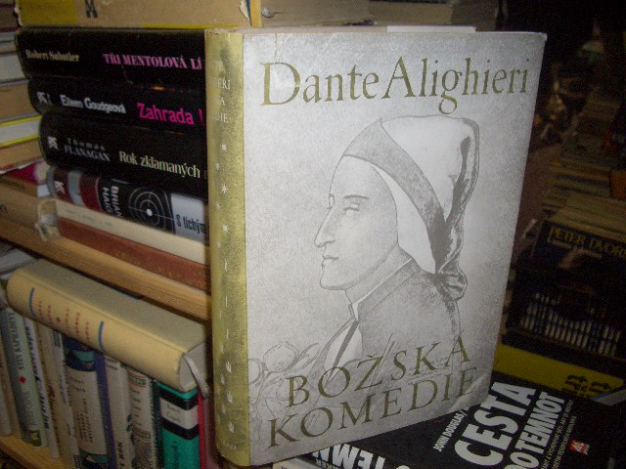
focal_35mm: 35
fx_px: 633
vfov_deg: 40.7
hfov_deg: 52.6
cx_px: 313
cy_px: 234
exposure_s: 1/60
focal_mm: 5.8
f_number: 2.6
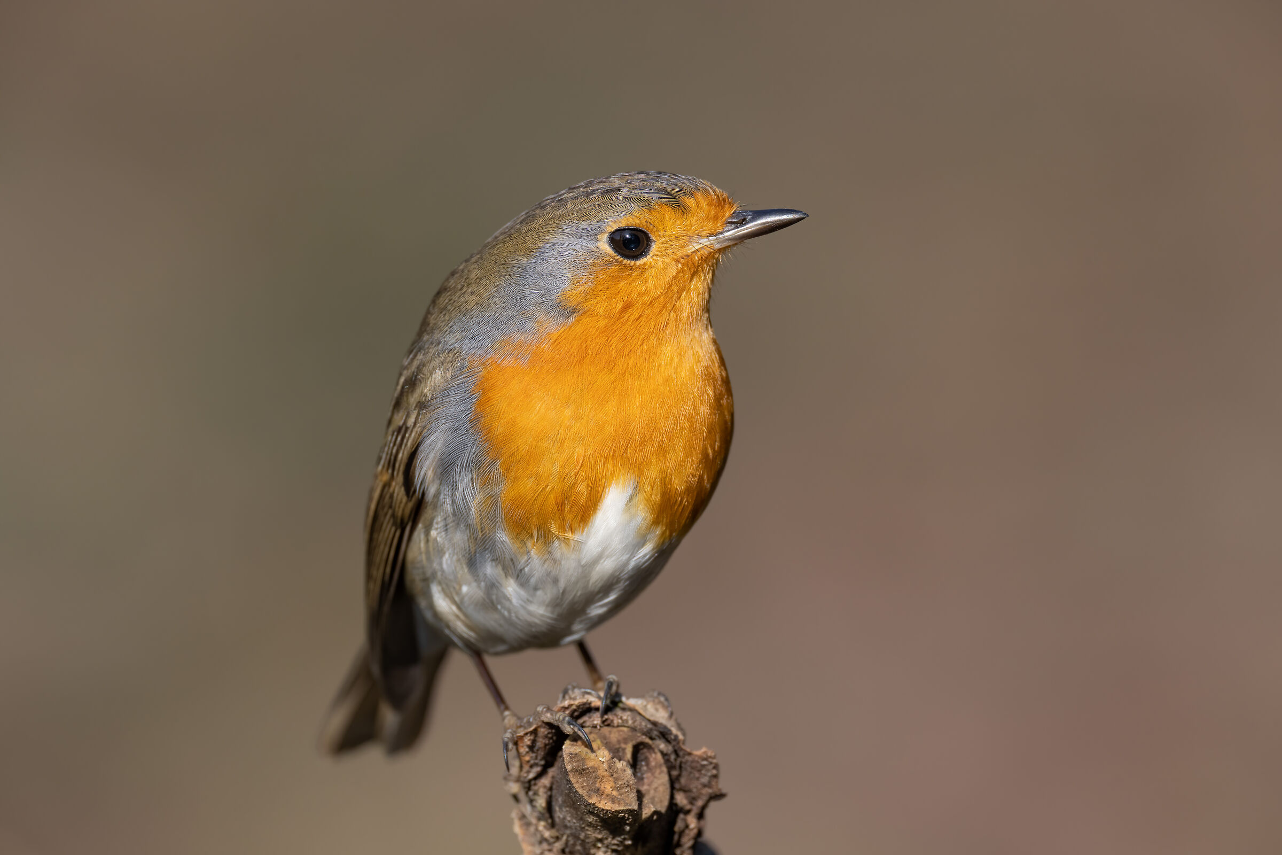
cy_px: 428
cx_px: 641
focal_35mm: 1200
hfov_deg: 1.7
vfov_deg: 1.1
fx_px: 42730
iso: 320
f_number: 10
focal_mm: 1200
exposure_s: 1/320
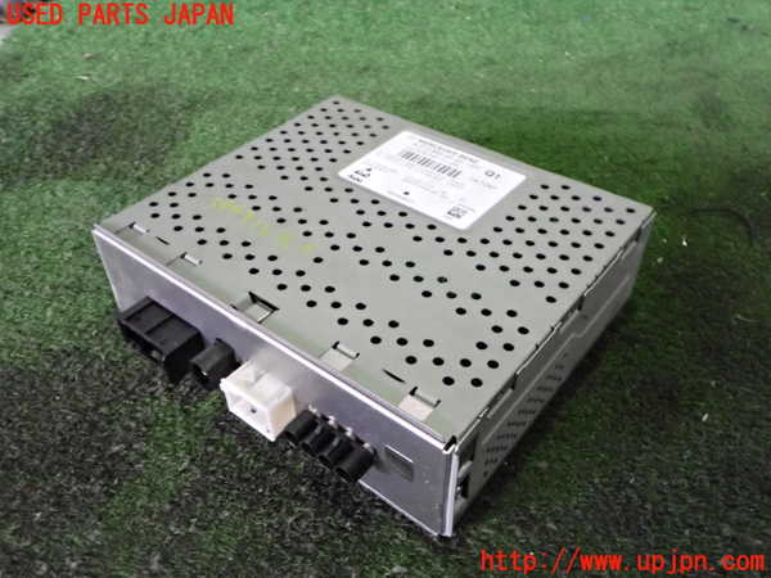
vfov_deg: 46.8
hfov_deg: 60.0
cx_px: 386
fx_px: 668
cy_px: 289
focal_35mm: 30
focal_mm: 5.4
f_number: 2.3
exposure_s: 1/500
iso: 3200
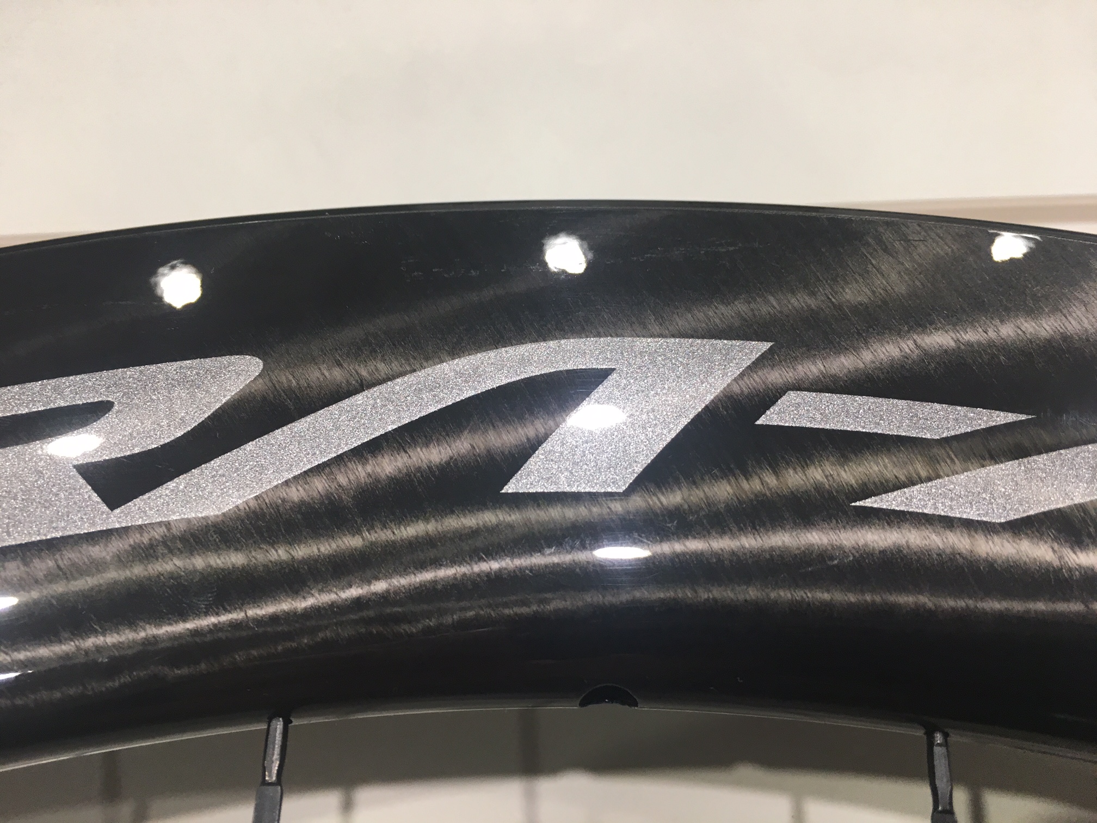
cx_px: 548
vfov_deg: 48.2
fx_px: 919
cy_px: 412
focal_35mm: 29
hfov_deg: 61.7
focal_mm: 4.15
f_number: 2.2
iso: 32
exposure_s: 1/30
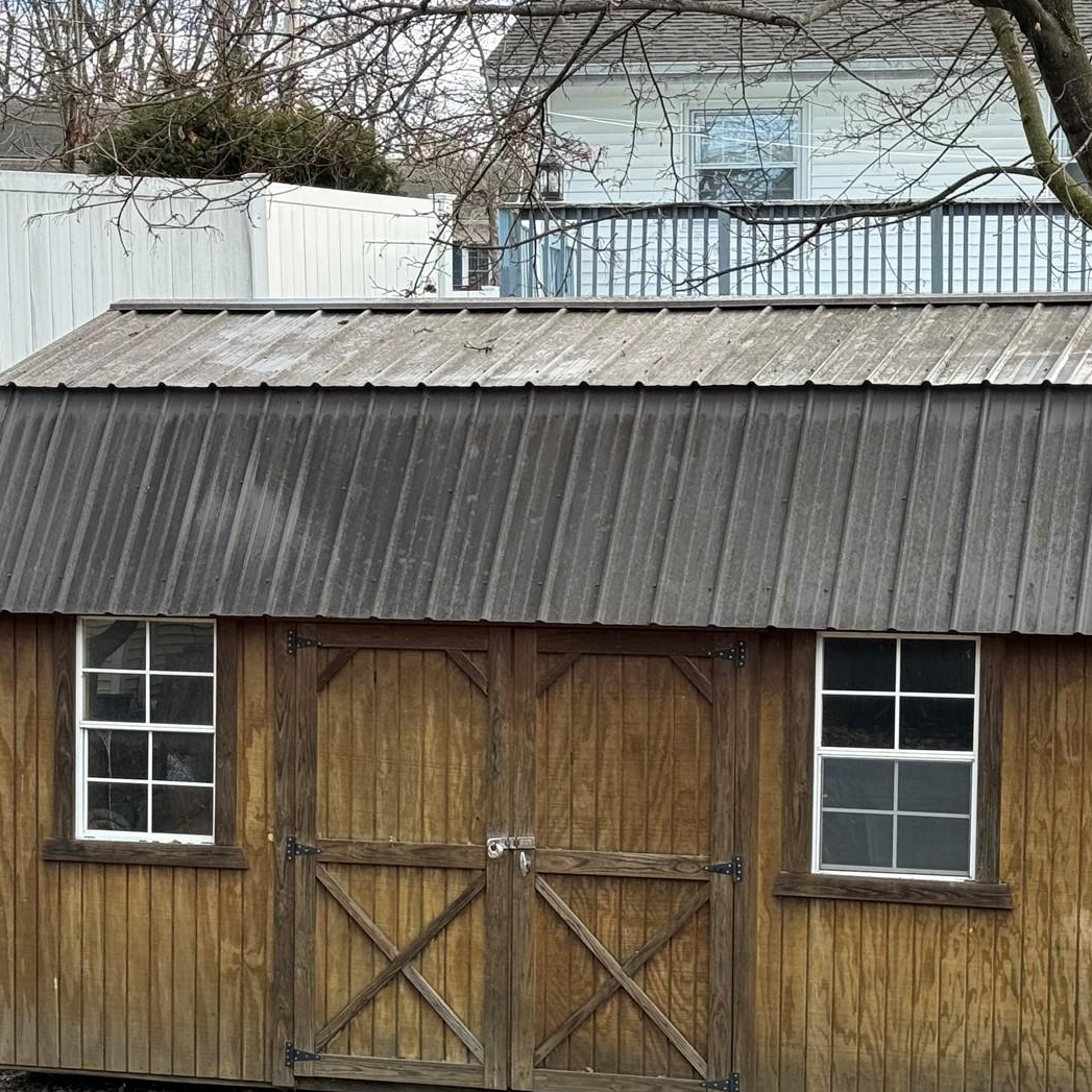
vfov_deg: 20.8
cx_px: 639
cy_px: 727
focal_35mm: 83
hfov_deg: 20.9
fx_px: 2962
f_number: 1.78
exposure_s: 1/681
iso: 80
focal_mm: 6.76
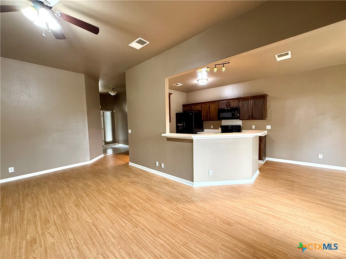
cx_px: 173
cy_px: 130
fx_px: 140
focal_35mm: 14
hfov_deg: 102.1
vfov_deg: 85.7
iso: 320
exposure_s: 1/60
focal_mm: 2.22
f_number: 2.2
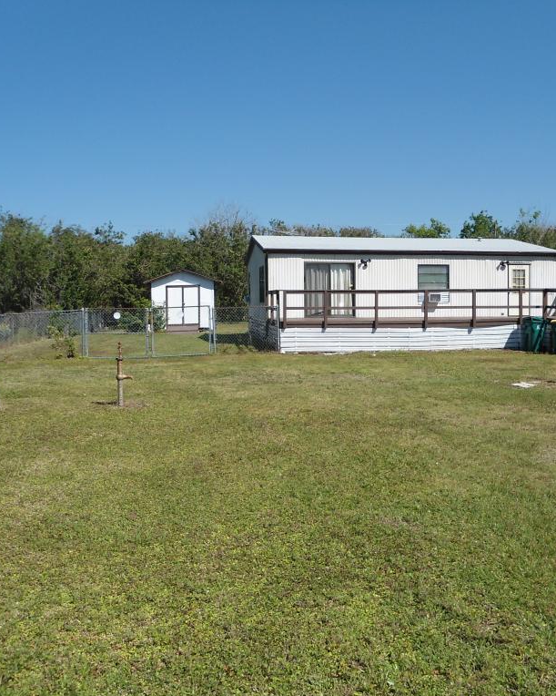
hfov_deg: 43.1
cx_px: 340
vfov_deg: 52.8
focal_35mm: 34
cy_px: 349
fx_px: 699
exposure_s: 1/200
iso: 80
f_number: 8
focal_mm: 4.7
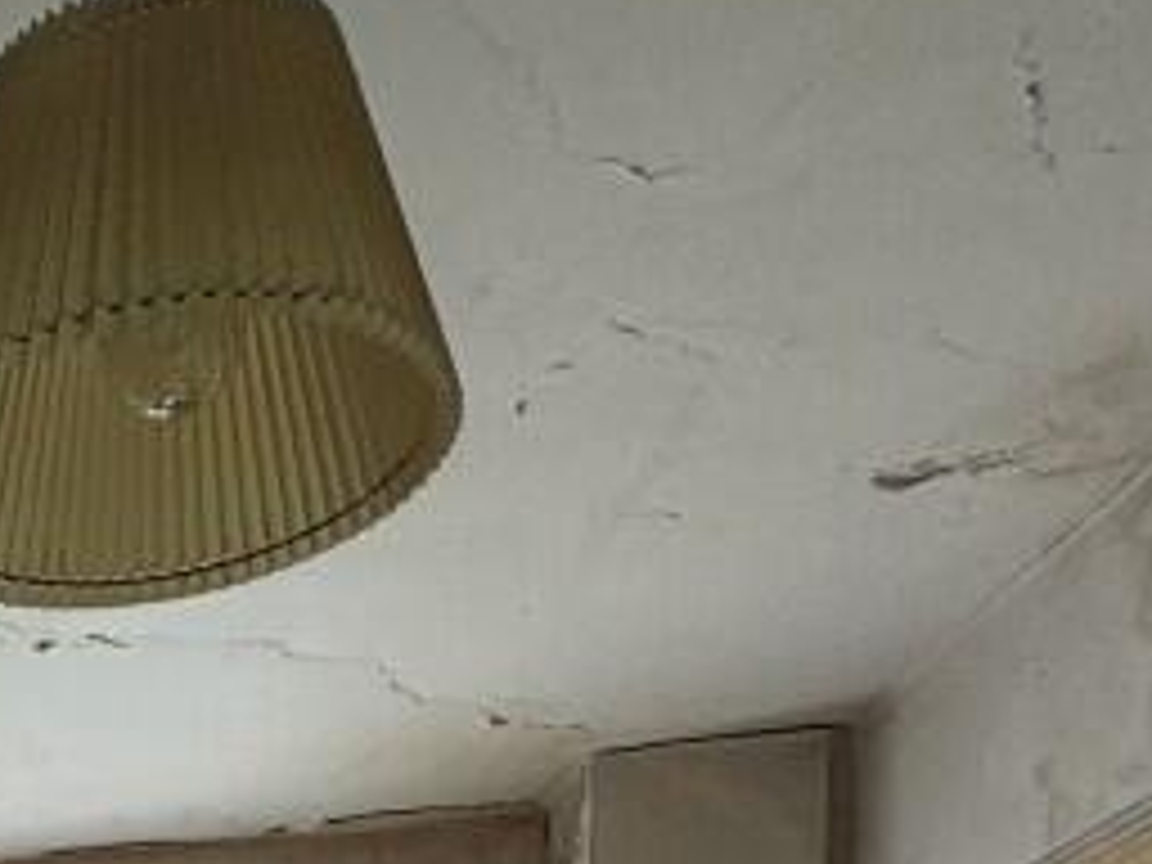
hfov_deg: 27.8
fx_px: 1864
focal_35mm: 56
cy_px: 1521
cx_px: -392
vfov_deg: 19.8
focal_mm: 2.22
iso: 250
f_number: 2.2
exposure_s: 1/86
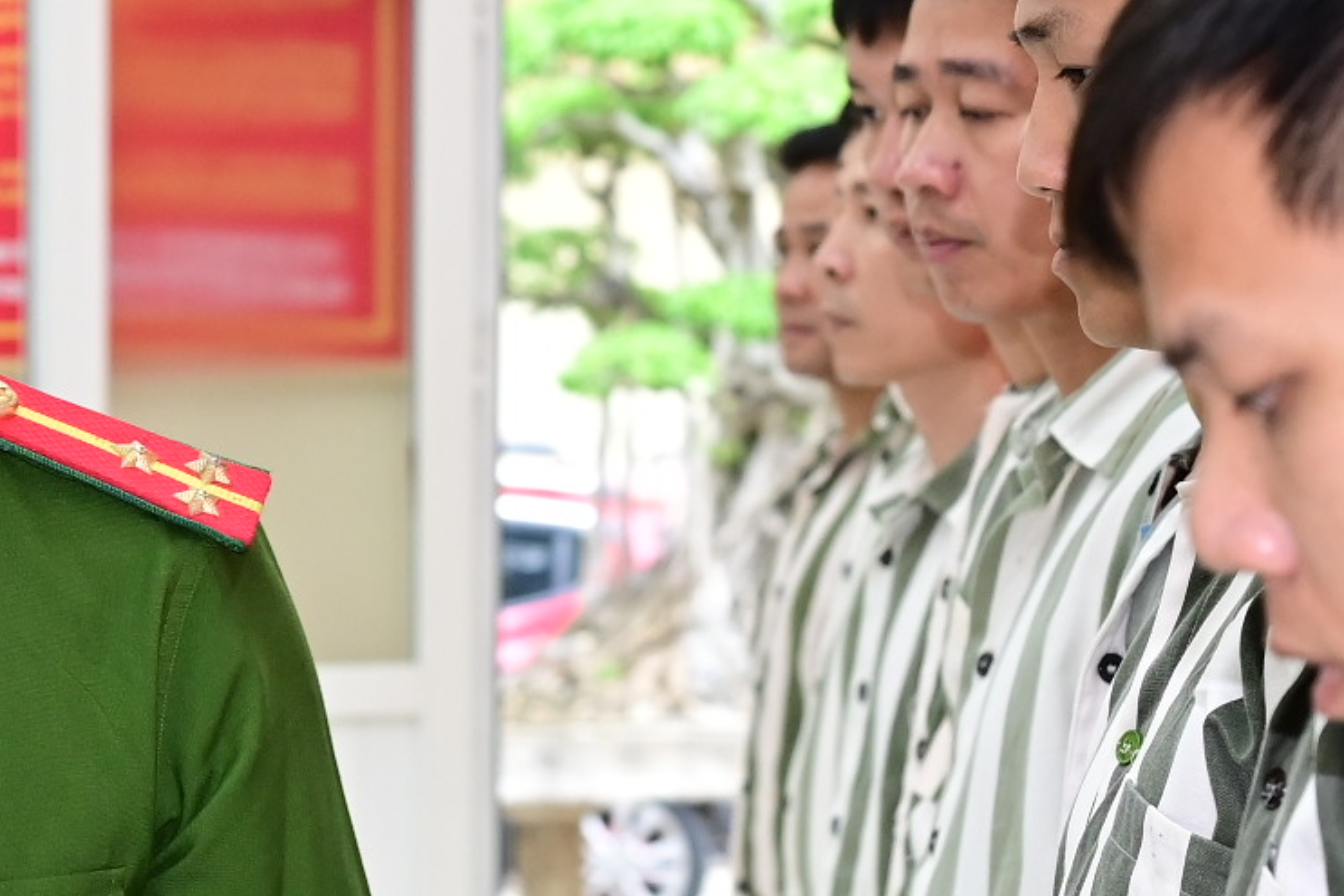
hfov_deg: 12.0
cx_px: 271
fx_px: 6382
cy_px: 673
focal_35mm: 171
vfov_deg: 8.0
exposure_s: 1/100
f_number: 4
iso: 1250
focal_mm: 42
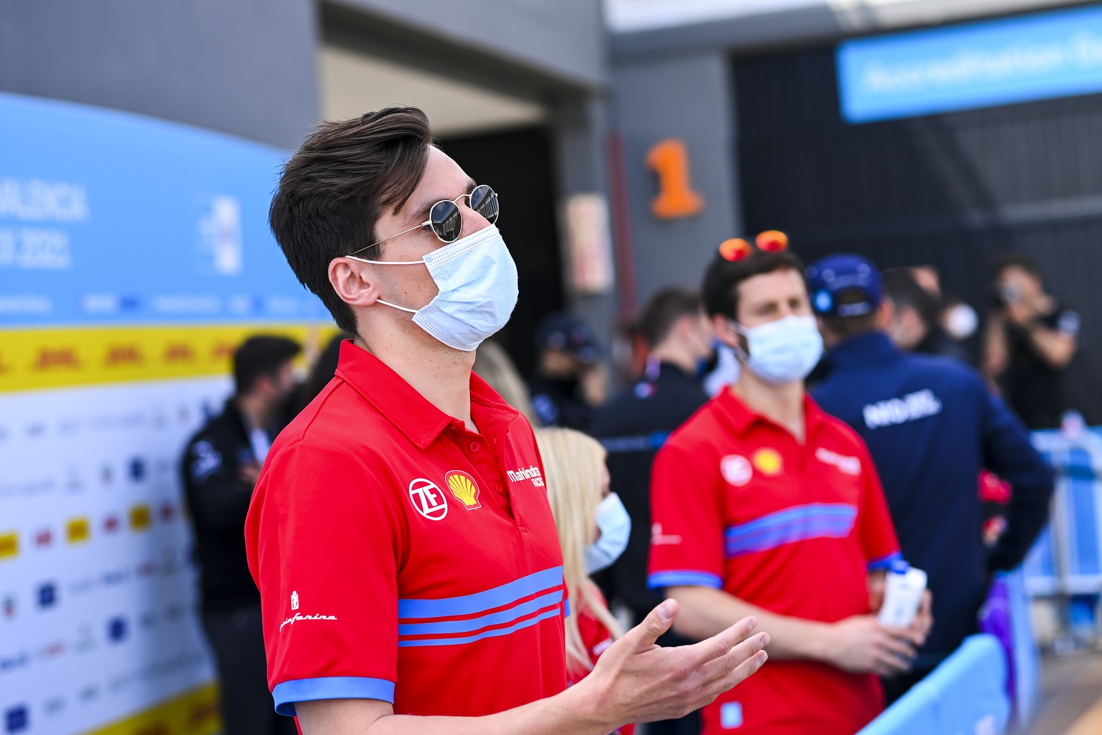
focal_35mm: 85
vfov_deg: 16.1
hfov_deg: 23.9
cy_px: 368
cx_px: 551
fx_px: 2602
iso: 125
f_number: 3.2
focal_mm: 85
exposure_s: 1/640
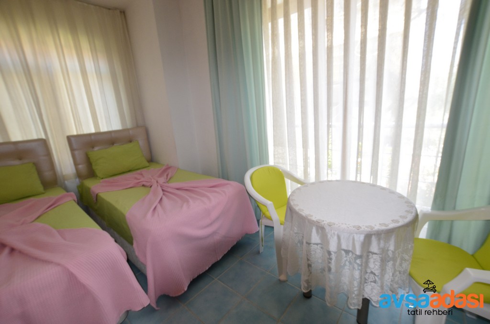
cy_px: 162
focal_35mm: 15
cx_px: 245
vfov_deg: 77.1
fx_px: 204
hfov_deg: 100.5
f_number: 11
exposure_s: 1/30
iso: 1000
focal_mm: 10
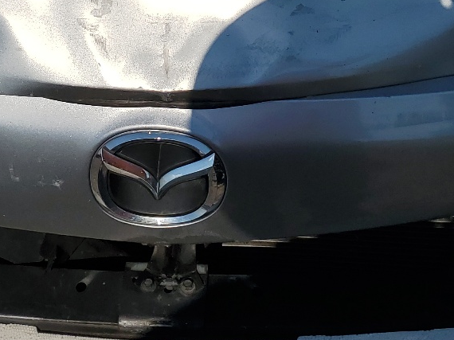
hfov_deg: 26.7
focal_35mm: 73
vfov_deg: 18.8
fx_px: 957
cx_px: 256
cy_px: -88
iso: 50
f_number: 1.5
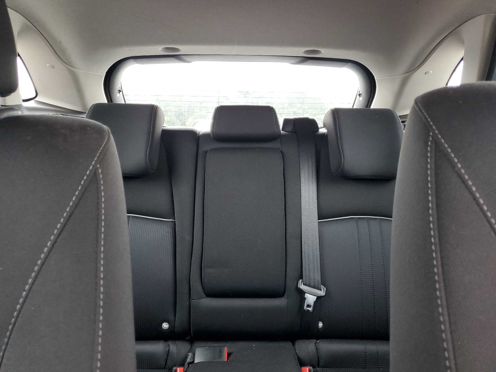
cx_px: 248
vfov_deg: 53.1
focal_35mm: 26
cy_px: 186
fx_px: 373
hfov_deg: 67.3
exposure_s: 1/60.2
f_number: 1.5
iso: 90
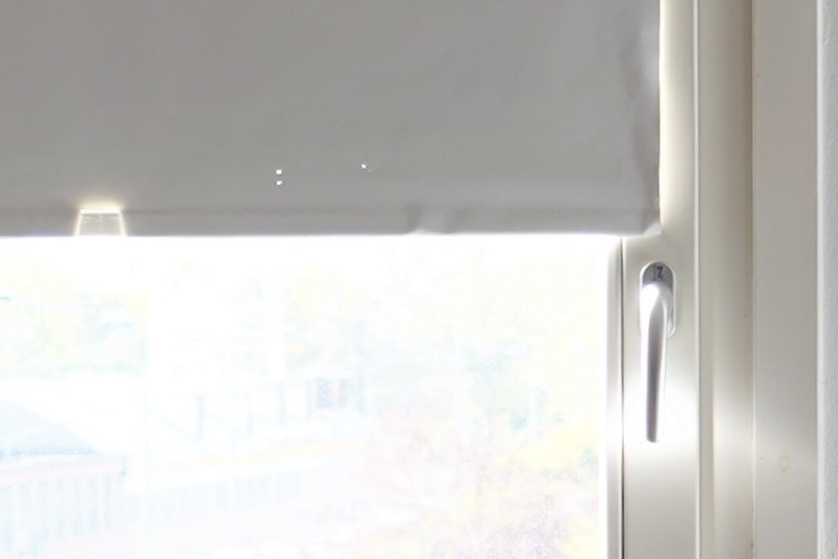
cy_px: 813
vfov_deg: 5.9
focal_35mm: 231
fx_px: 5377
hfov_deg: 8.9
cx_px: 568
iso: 100
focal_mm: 31
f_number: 4
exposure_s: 1/40
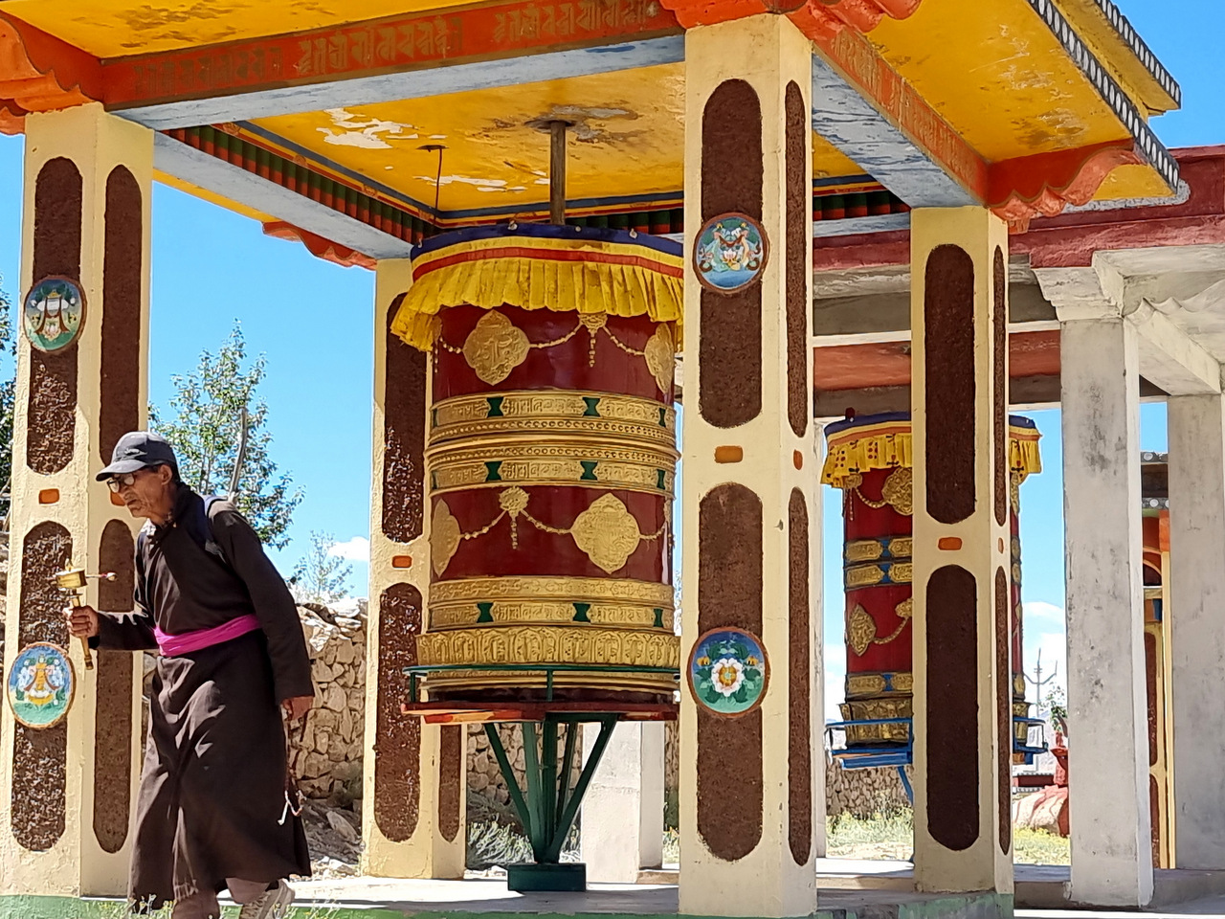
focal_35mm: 24
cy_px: 460
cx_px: 612
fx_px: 849
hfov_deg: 71.6
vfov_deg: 56.8
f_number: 1.8
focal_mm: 6.7
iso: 50
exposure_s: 1/526
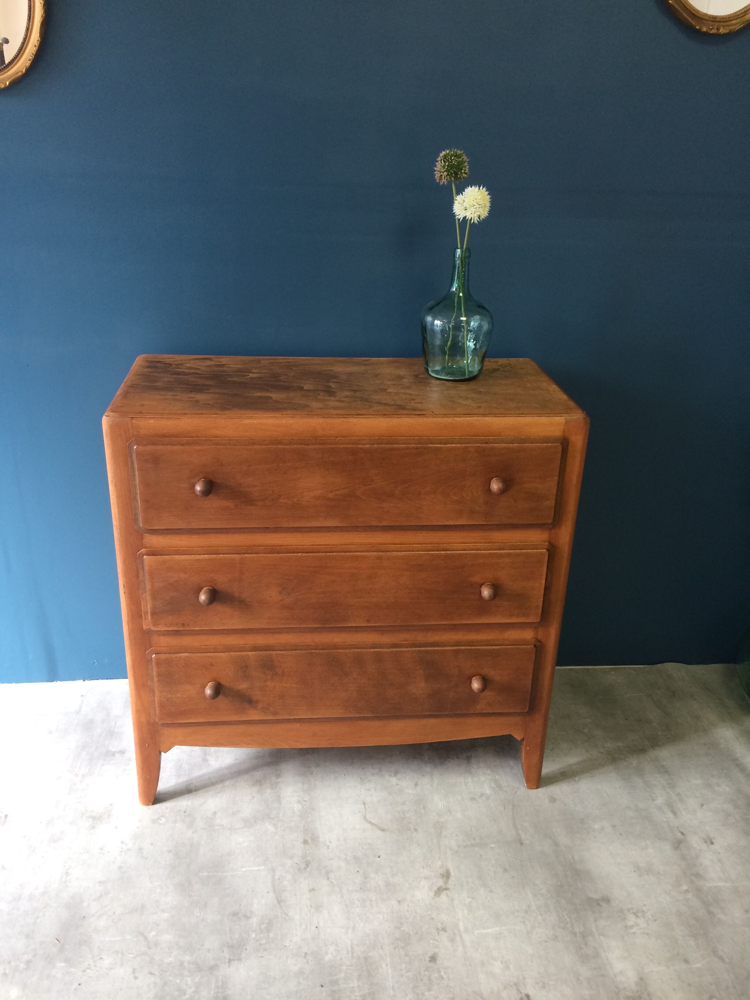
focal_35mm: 29
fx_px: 838
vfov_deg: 61.7
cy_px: 500
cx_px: 375
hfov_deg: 48.2
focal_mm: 4.15
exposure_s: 1/33
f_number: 2.2
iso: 50
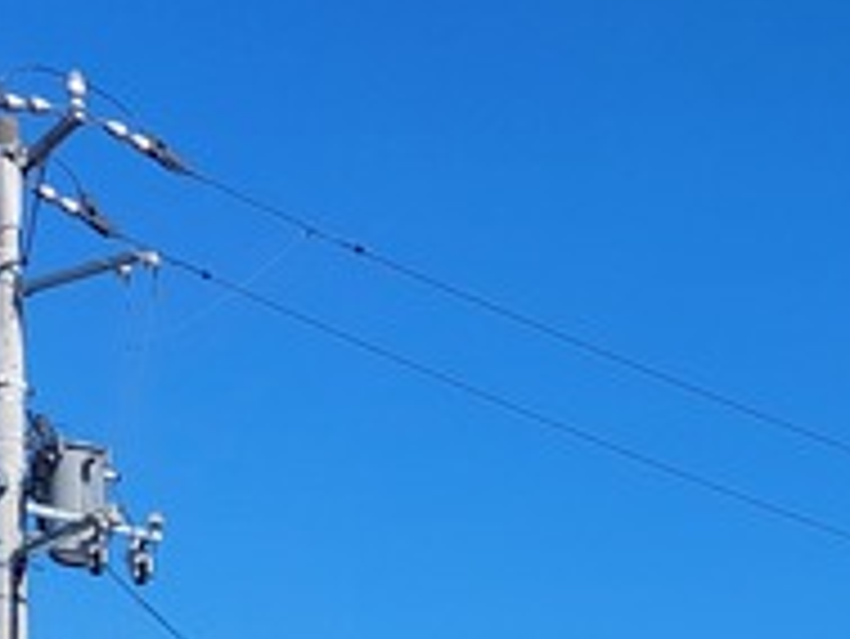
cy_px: 1575
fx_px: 2998
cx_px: 1259
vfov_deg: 10.4
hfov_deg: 15.0
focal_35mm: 122
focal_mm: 5.23
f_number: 1.8
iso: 25
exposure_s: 1/1137
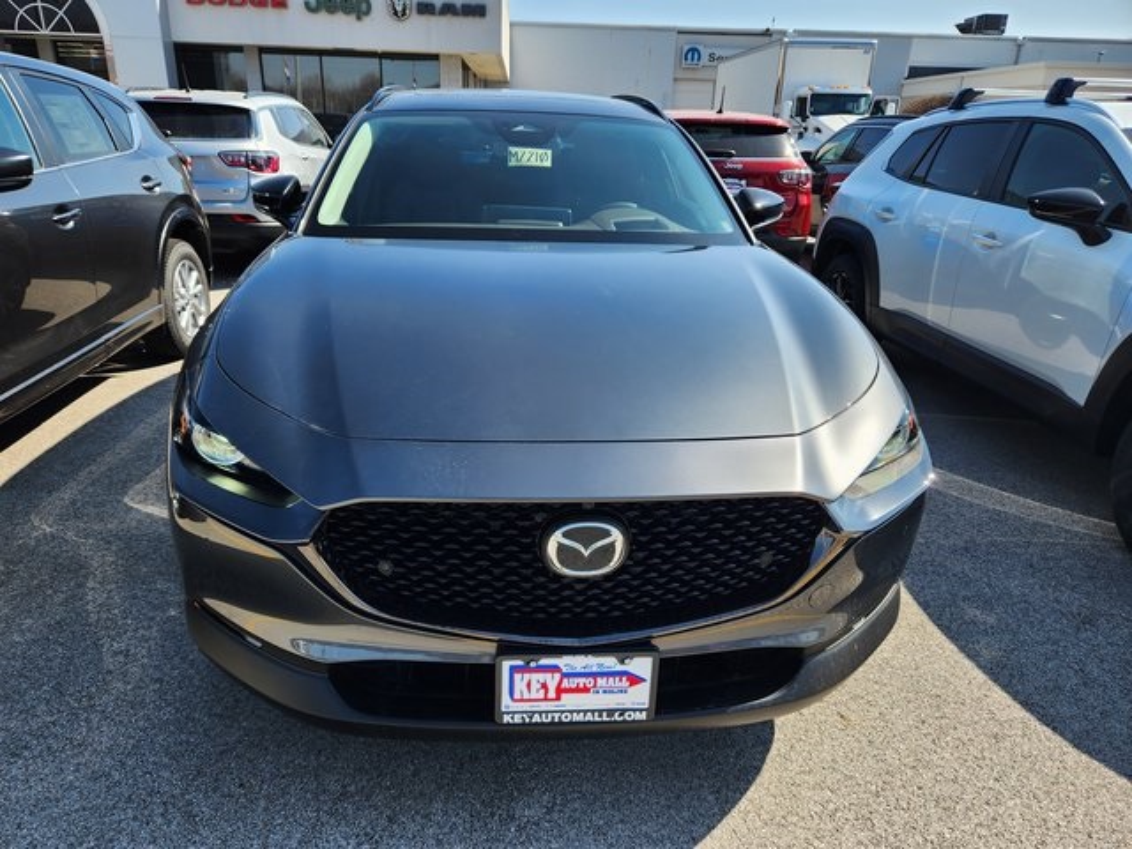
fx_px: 752
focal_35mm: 23
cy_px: 424
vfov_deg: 58.9
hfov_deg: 73.9
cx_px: 566
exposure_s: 1/803
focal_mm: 5.4
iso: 20
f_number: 1.8
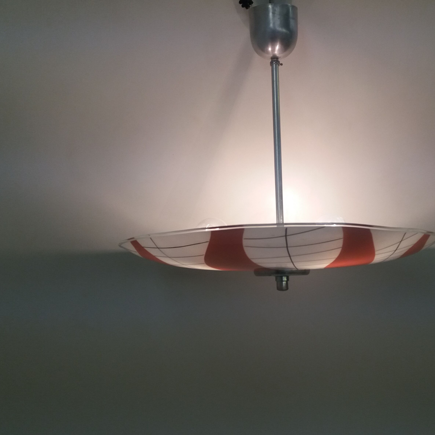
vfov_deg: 48.4
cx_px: 255
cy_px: 215
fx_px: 483
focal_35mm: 34
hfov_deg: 48.2
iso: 80
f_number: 1.9
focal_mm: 3.7
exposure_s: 1/120
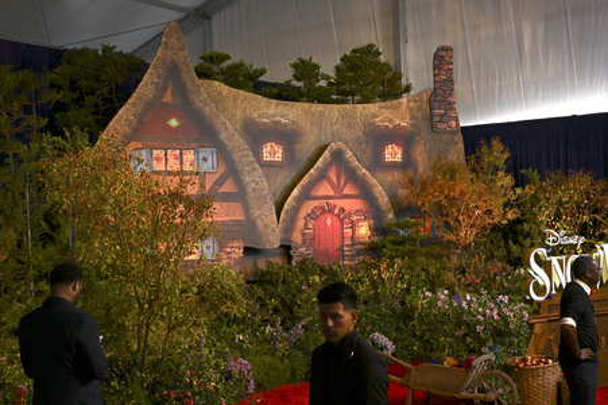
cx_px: 304
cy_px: 202
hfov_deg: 46.4
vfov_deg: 31.8
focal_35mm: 42
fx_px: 709
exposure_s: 1/250
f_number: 5.6
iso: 2000
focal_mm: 42
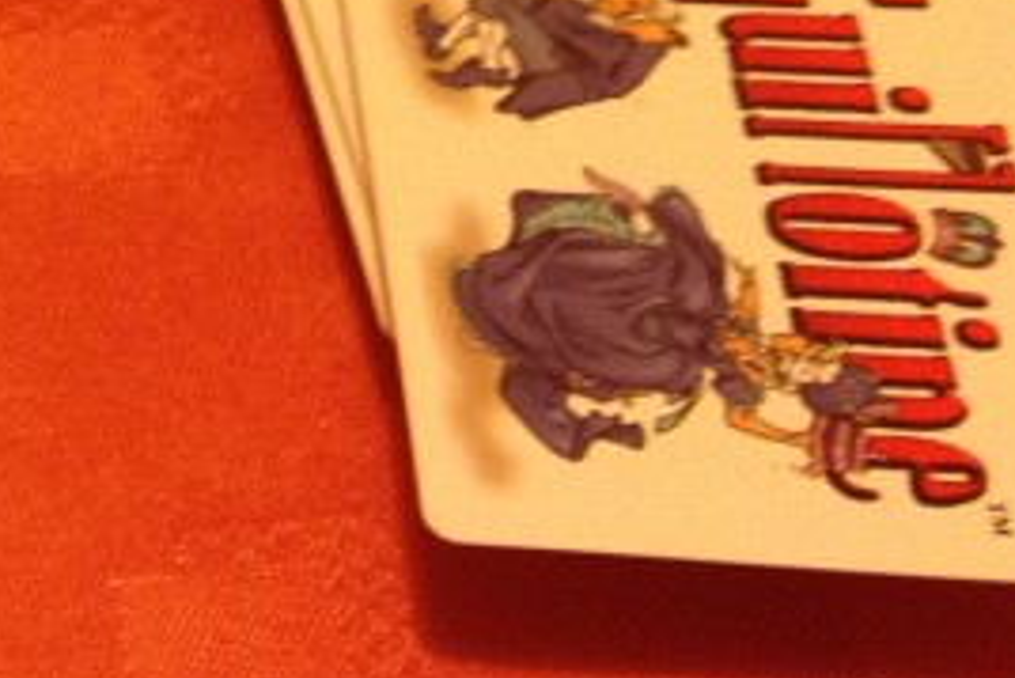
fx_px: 3921
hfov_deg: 13.3
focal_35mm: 139
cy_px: -360
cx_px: -810
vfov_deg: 9.6
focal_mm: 4.28
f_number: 2.4
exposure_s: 1/20
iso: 200
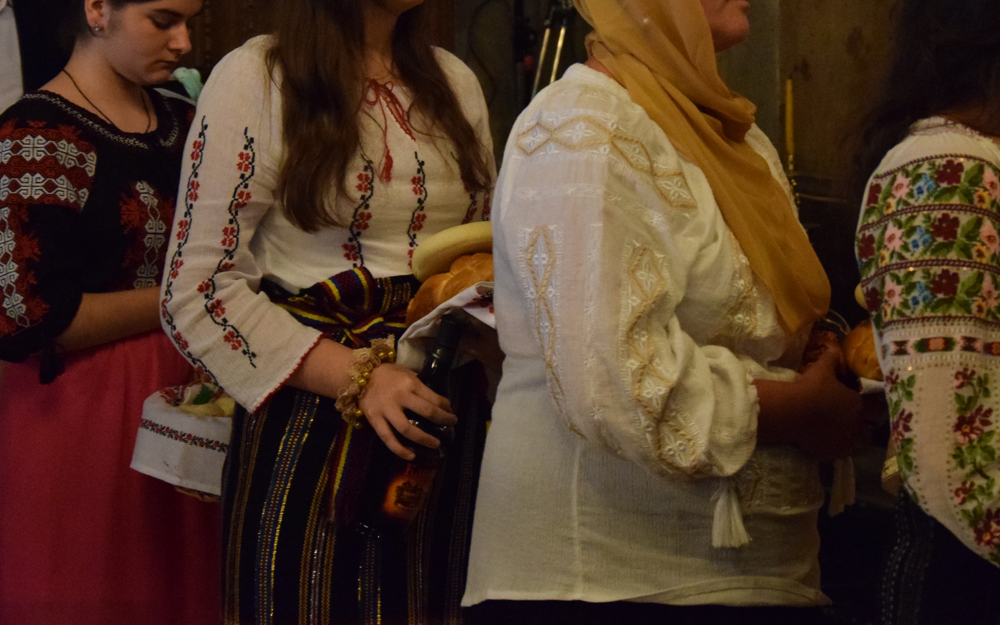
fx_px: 3407
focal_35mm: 125
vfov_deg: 10.5
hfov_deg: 16.7
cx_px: 675
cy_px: 129
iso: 2500
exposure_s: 1/50
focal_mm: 50
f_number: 5
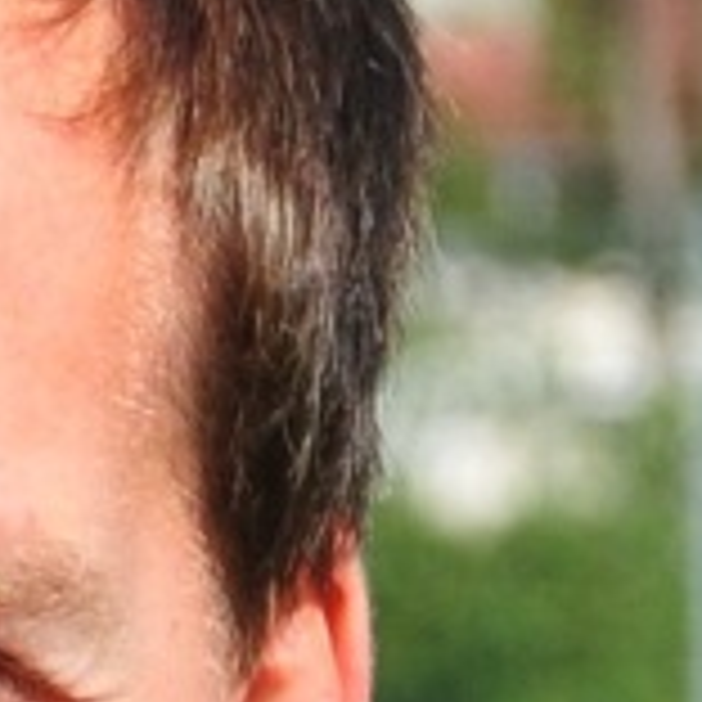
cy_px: 932
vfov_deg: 4.2
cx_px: -338
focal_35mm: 415
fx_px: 9522
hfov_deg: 4.2
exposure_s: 1/640
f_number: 6.3
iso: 250
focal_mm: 66
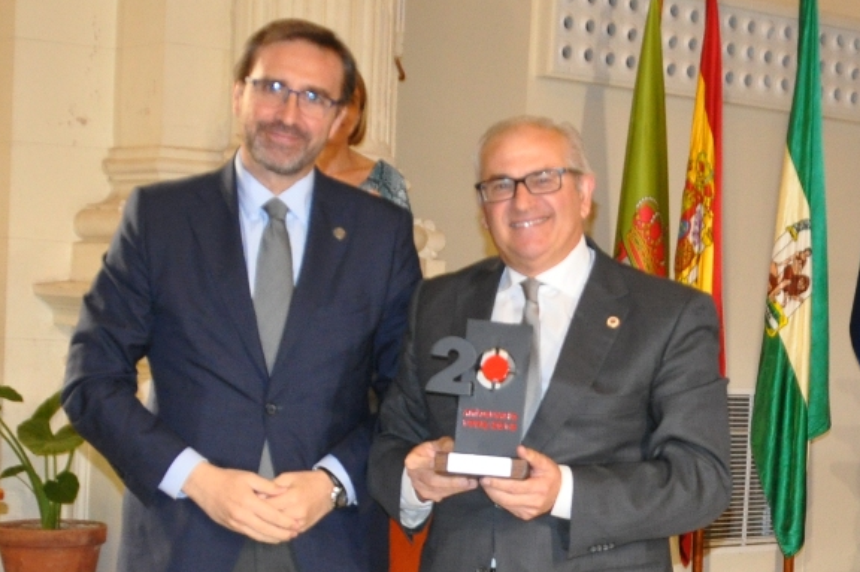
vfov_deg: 43.5
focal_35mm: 30
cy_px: 315
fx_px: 716
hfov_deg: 62.0
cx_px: 418
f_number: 3.5
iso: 800
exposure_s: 1/60
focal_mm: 18
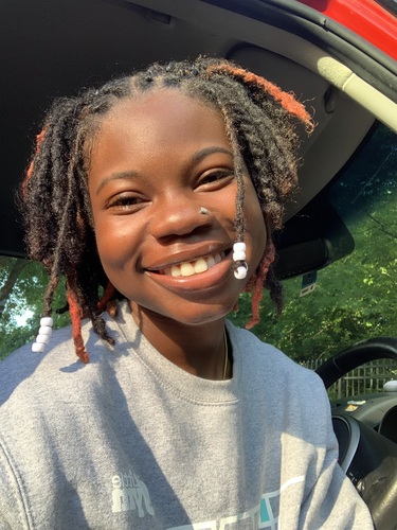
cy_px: 265
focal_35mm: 32
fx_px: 489
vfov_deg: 56.8
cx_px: 198
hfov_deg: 44.2
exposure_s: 1/121
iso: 64
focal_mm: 2.87
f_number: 2.2
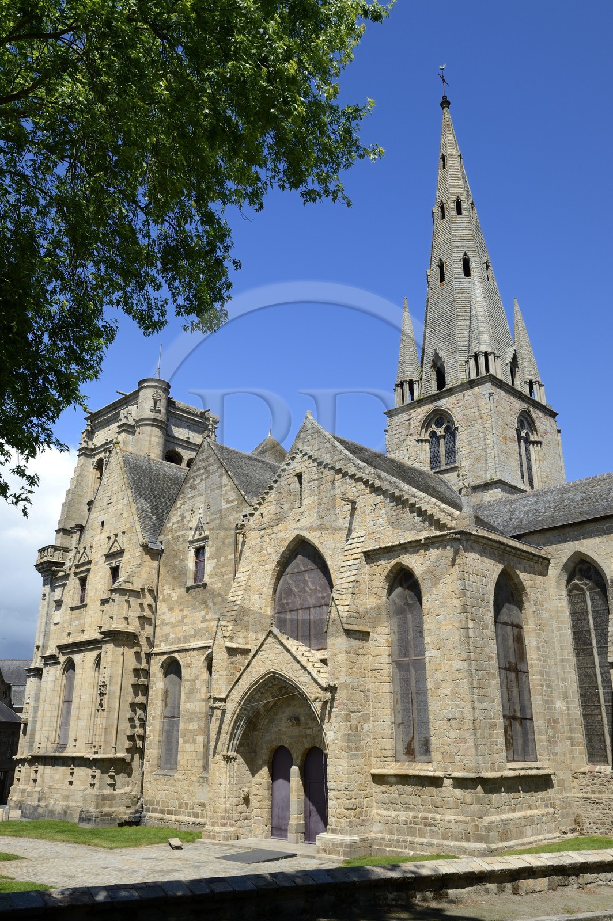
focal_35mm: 29
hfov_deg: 44.9
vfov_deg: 63.7
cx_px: 306
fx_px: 742
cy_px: 460
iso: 200
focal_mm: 29
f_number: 11
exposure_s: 1/250
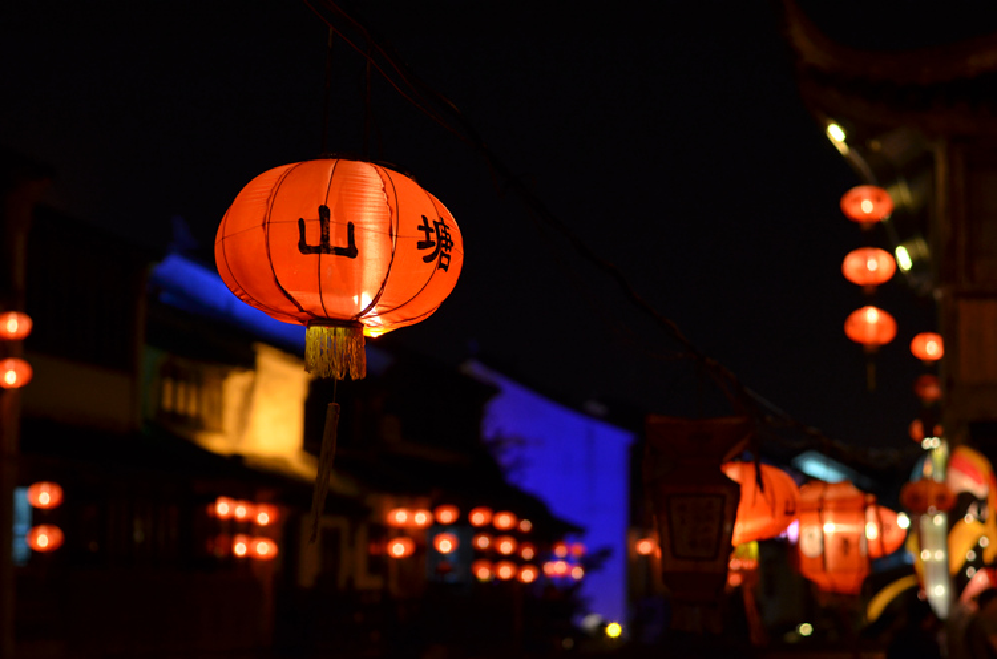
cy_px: 330
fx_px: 2072
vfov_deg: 18.1
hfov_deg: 27.1
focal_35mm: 75
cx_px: 498
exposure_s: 1/160
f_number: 2.8
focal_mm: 50
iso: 500
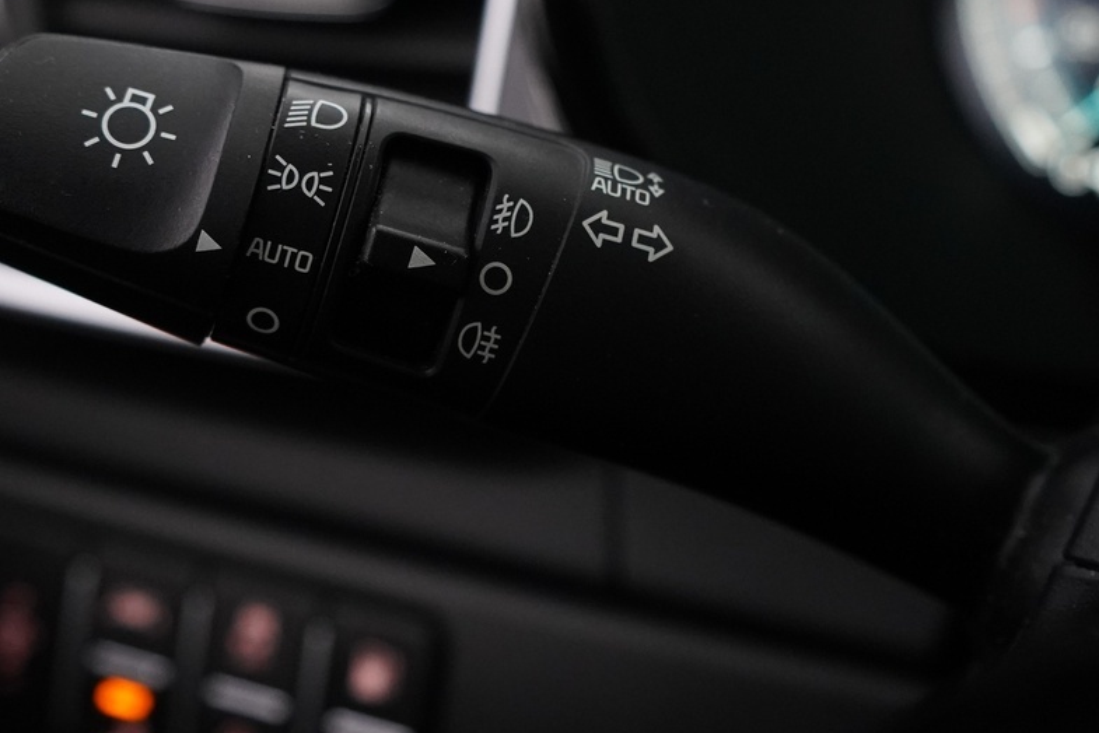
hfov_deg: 30.4
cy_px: 236
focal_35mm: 66
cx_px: 440
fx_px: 2015
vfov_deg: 20.5
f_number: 4
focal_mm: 32
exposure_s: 1/80
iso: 4000
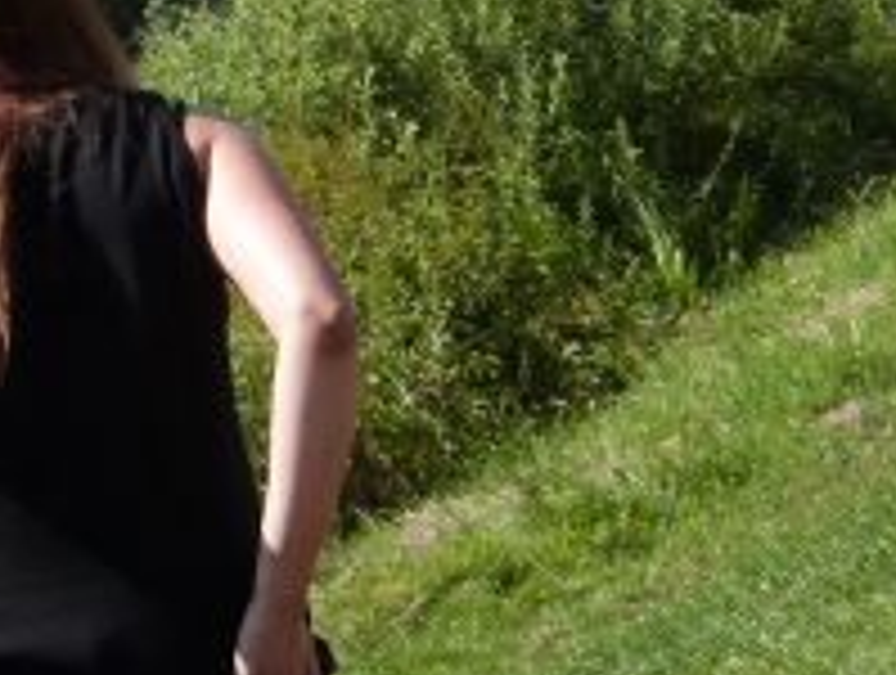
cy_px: 225
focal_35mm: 397
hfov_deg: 5.0
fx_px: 10295
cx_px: 644
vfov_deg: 3.8
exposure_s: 1/320
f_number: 5.6
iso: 100
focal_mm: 17.9
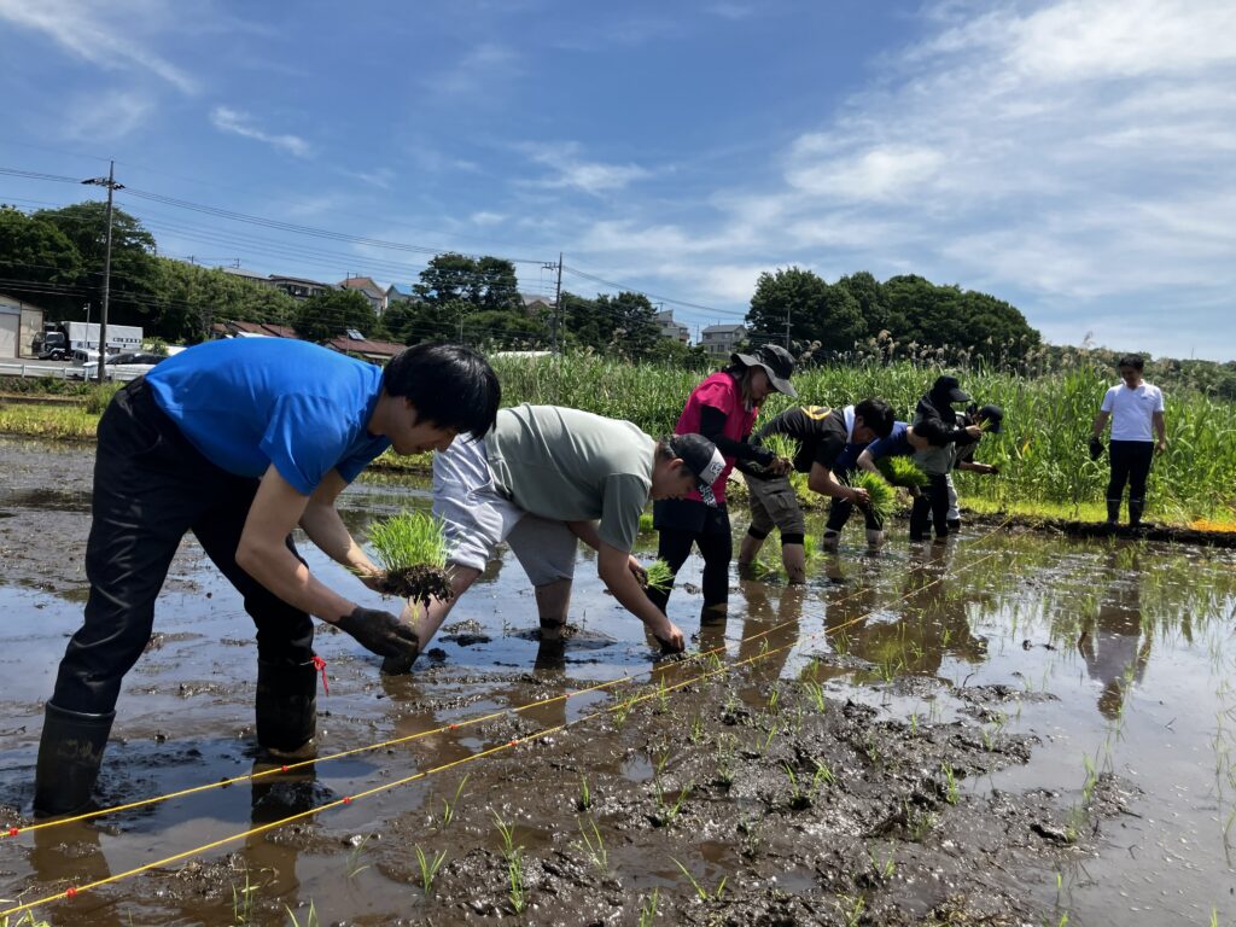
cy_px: 464
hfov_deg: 63.4
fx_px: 1000
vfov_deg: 49.7
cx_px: 618
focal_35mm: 28
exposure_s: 1/1548
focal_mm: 3.99
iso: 32
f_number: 1.8
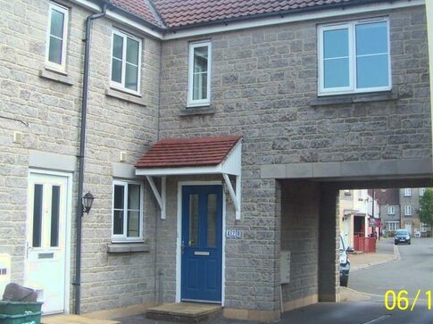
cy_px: 125
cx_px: 234
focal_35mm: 52
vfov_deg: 27.9
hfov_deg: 36.8
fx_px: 650
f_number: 3.2
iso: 64
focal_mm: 5.85
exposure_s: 1/200
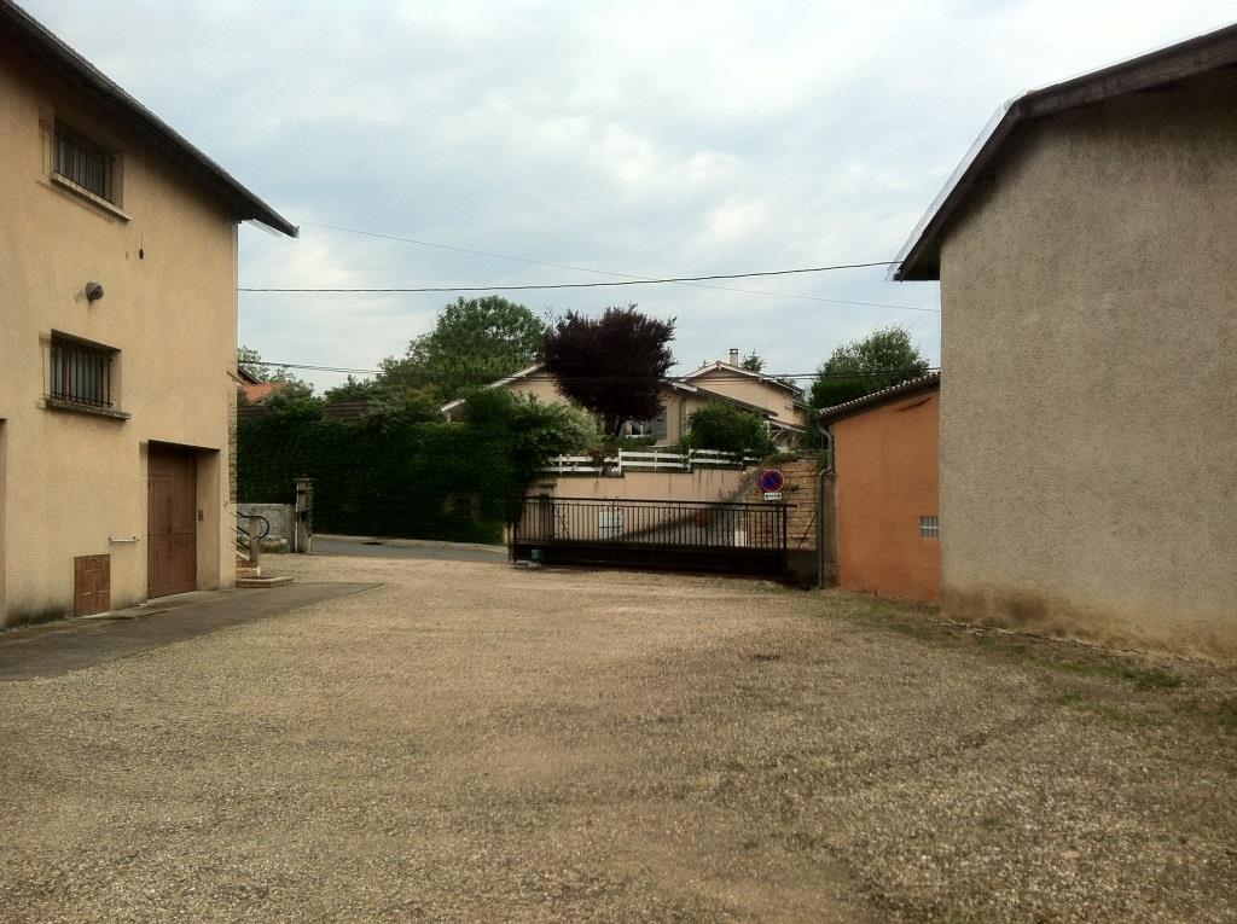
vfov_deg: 40.6
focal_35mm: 35
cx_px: 618
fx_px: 1249
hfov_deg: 52.7
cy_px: 462
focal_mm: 3.85
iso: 80
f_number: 2.8
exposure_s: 1/642
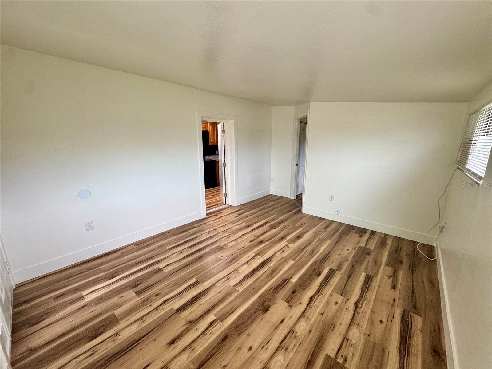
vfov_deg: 85.7
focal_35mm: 14
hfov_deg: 102.1
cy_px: 184
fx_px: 199
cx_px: 246
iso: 200
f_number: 2.2
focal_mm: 2.22
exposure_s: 1/120
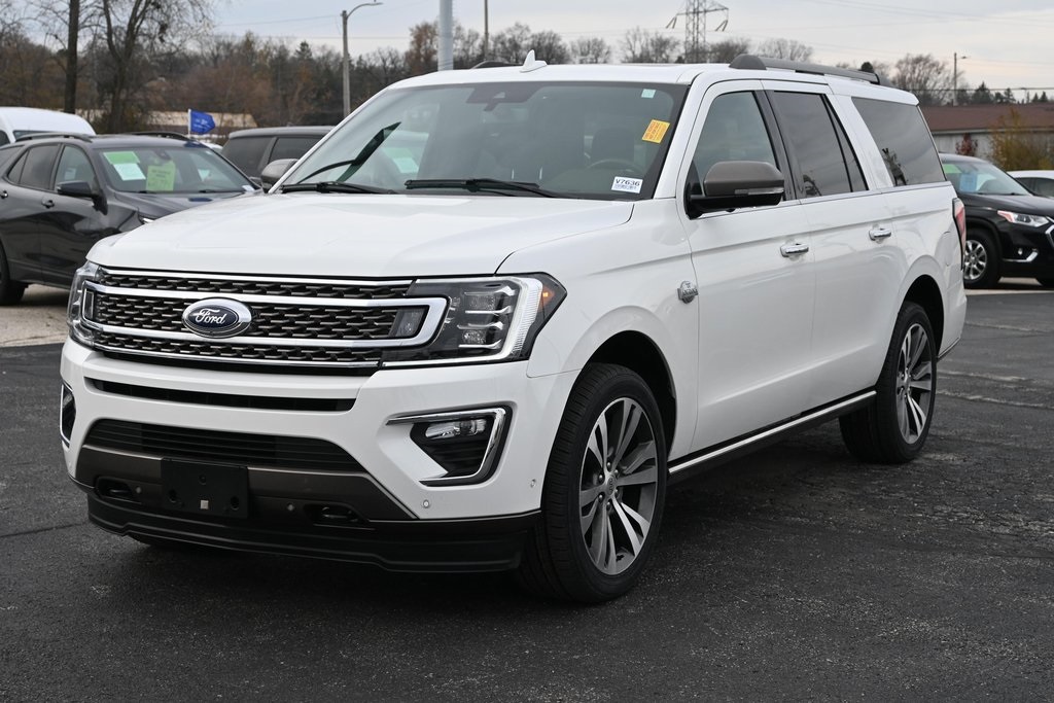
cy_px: 352
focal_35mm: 58
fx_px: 1713
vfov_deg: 23.2
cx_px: 527
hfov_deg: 34.2
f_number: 5.6
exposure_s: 1/250
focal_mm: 39
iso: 125
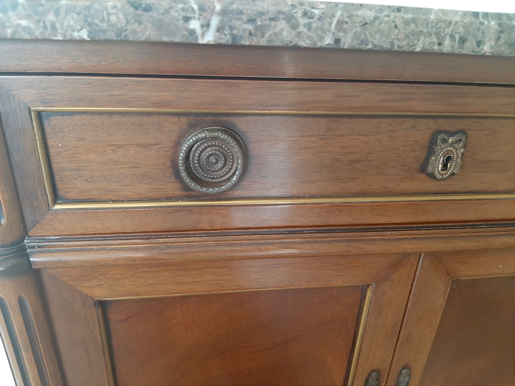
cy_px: 193
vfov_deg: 53.1
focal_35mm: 26
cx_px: 258
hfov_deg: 67.3
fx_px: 387
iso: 320
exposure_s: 1/25
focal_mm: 3.93
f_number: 1.7
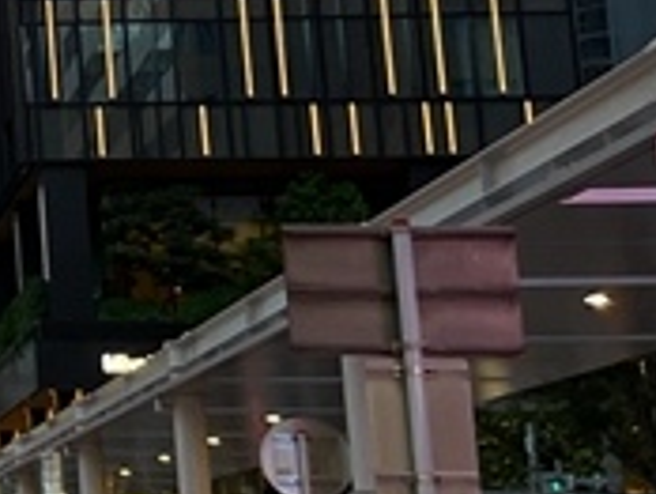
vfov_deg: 9.9
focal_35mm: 149
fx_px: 2828
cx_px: -1184
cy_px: -75
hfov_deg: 10.3
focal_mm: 5.1
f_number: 1.6
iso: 64
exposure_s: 1/60
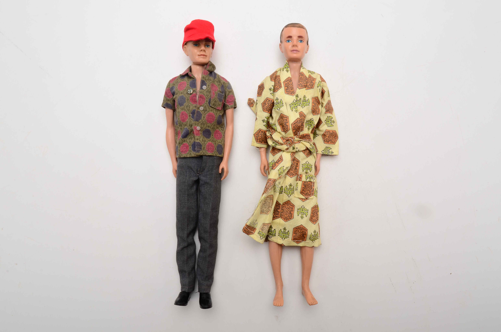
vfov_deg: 47.7
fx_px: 375
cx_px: 250
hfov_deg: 67.5
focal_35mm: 27
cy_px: 166
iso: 100
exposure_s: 1/160
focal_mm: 18
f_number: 22
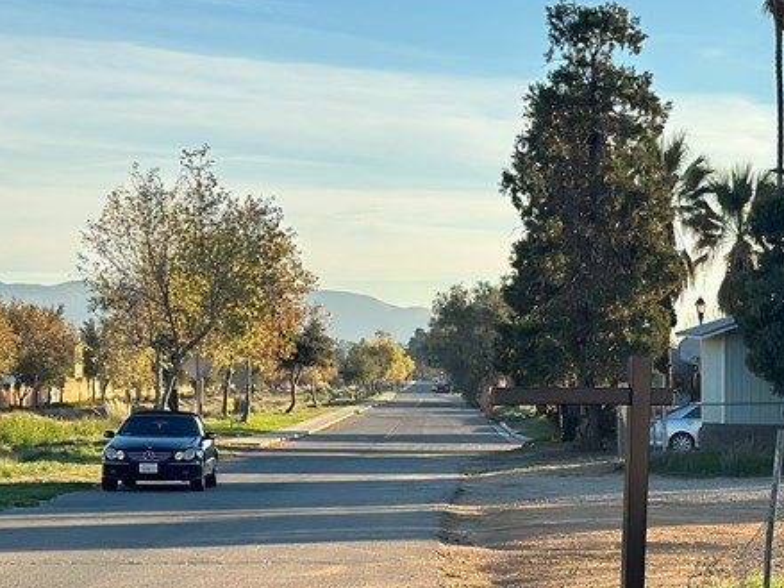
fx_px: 2536
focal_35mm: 112
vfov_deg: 13.1
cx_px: 613
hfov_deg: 17.4
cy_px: 511
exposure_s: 1/2809
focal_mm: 6.86
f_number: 1.78
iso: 100
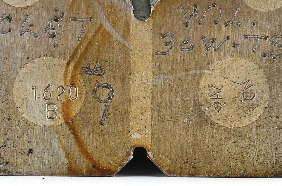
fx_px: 1181
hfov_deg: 13.6
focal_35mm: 151
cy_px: -4
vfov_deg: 9.0
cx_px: 147
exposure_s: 1/80
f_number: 13
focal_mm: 45
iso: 100
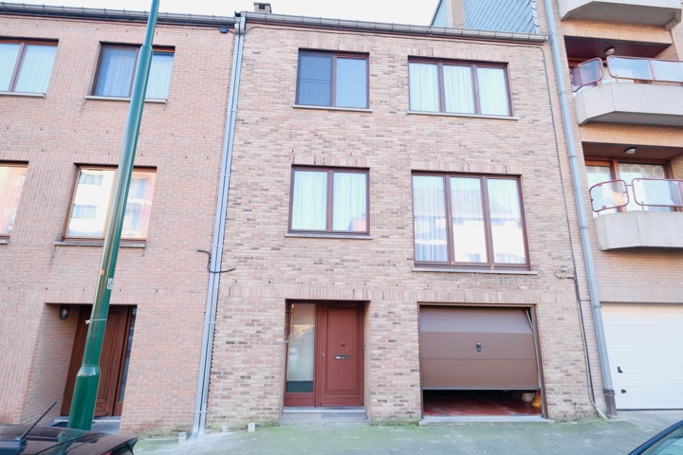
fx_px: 360
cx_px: 342
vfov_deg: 64.6
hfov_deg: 86.9
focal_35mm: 19
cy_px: 228
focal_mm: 12.6
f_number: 4
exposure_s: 1/42
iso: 320
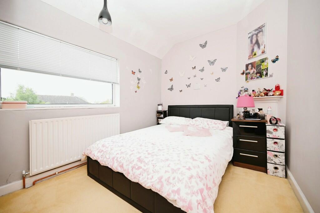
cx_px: 160
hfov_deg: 104.2
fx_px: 124
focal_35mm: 14
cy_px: 106
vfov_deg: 81.2
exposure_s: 1/60
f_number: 4
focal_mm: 14
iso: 110
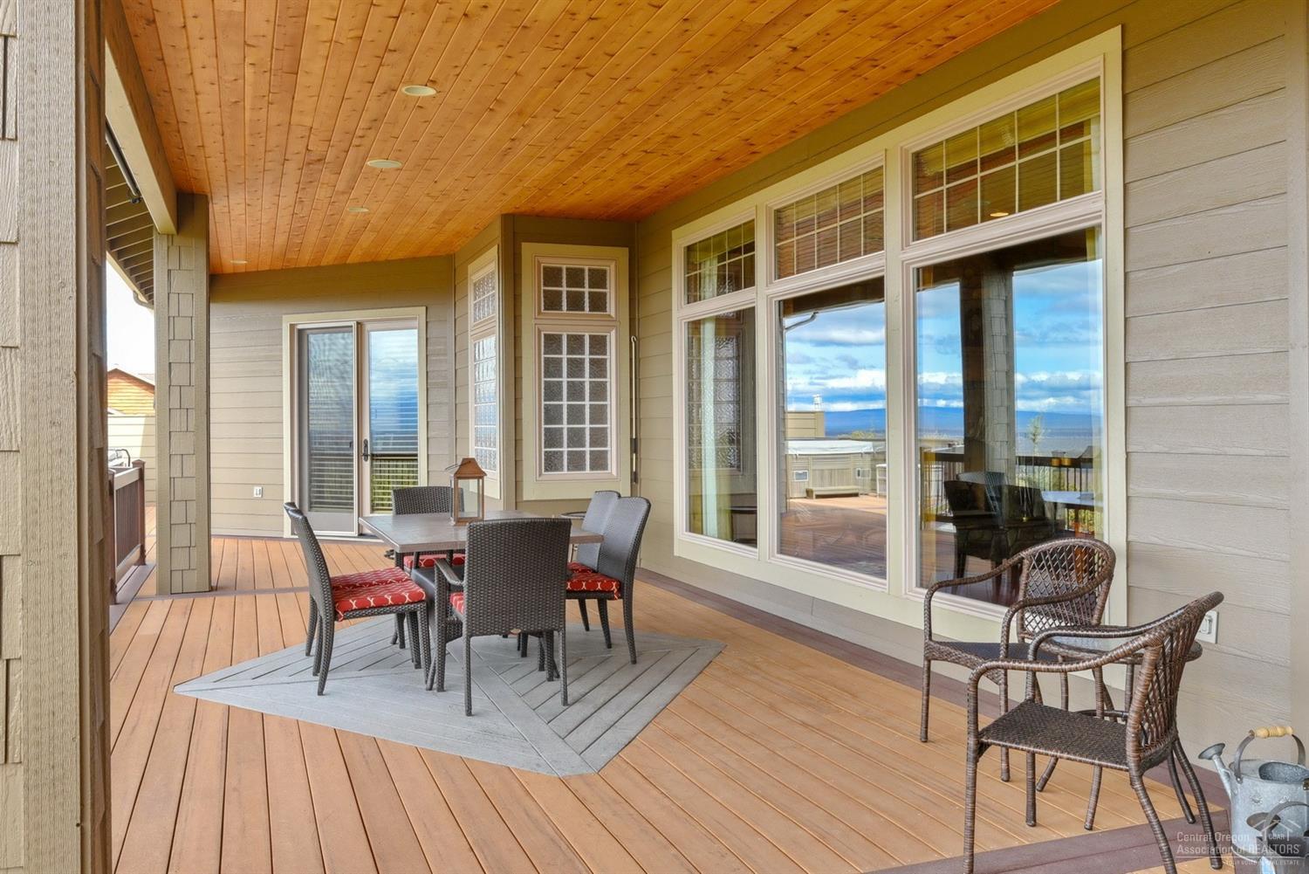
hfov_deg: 61.9
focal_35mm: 30
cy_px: 437
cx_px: 654
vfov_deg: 43.6
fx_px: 1091
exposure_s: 1/13
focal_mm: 30
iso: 200
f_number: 16
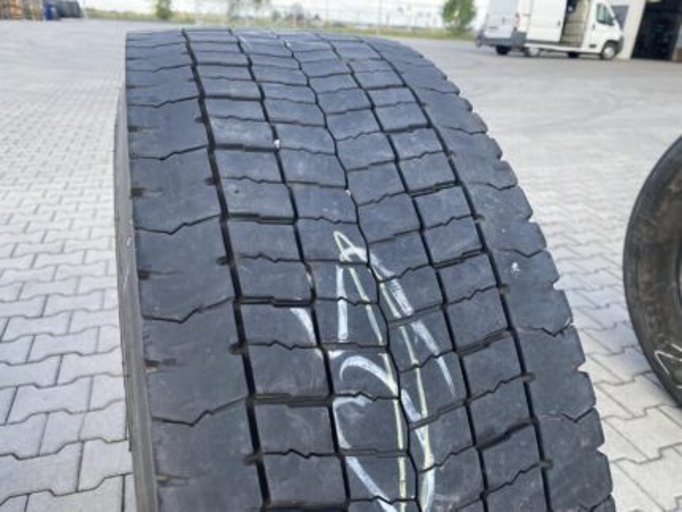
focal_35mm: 26
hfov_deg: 67.3
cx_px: 341
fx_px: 513
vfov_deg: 53.1
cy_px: 256
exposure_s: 1/393
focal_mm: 4.25
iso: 32
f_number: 1.8
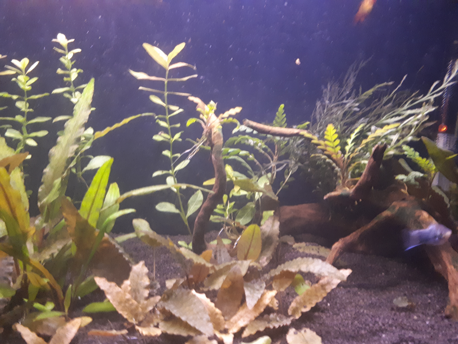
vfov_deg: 51.4
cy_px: 172
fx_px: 357
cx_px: 229
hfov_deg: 65.3
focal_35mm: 27
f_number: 1.9
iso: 640
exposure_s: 1/17
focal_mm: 3.6
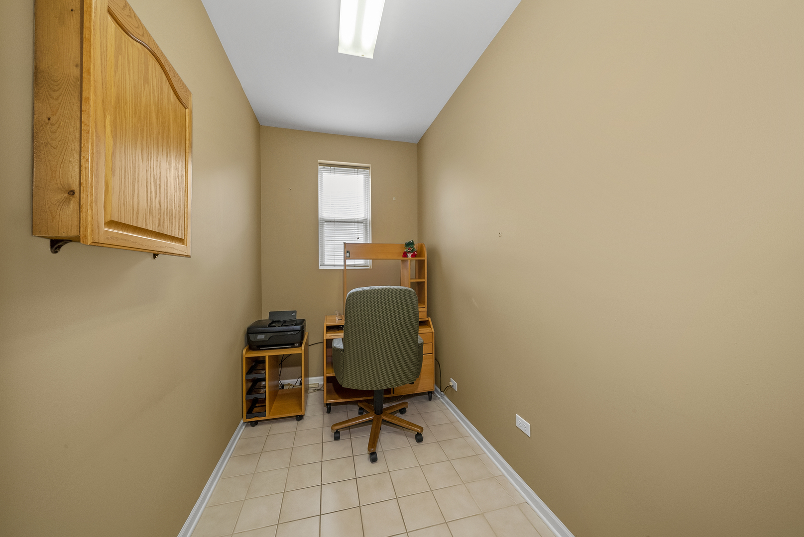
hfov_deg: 112.6
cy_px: 268
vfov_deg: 90.1
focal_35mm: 12
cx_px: 402
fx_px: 268
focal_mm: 12
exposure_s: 1/8
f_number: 13
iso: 1000
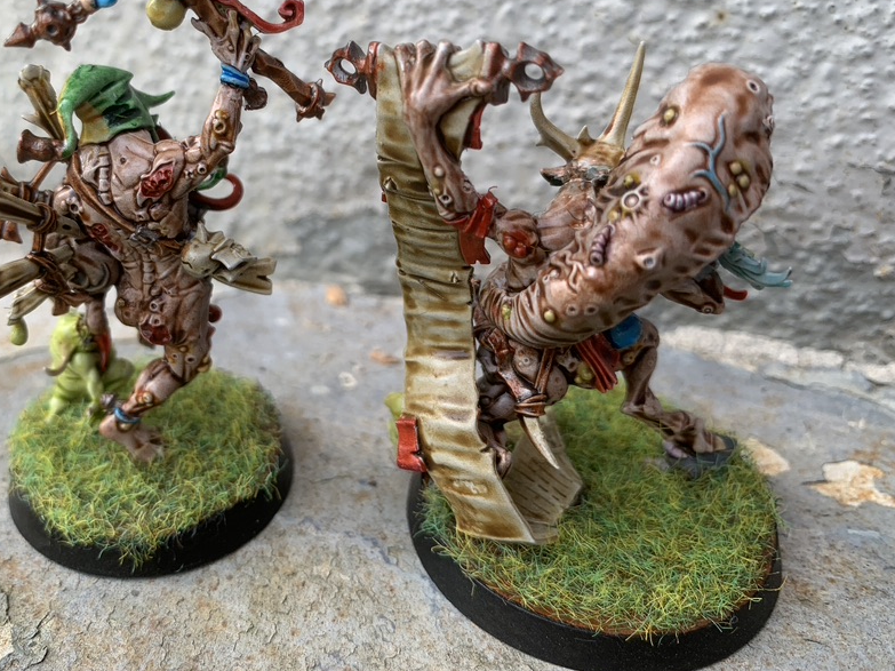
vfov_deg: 41.4
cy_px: 243
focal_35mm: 34
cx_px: 337
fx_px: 879
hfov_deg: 53.4
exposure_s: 1/310
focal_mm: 4.25
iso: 25
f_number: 1.8
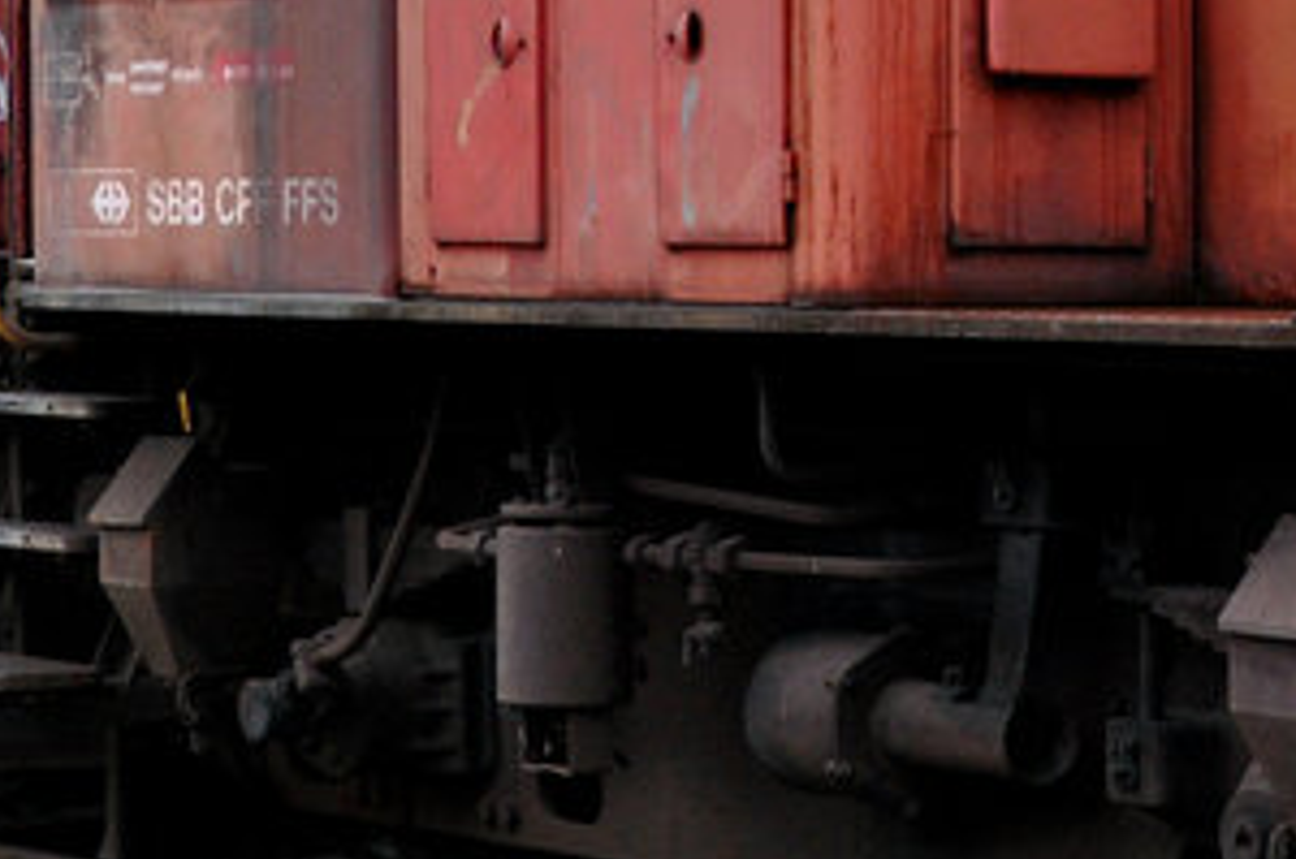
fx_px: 5607
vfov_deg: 8.6
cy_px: -287
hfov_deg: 12.8
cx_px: 1581
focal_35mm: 156
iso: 500
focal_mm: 26
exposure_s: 1/30
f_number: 2.8
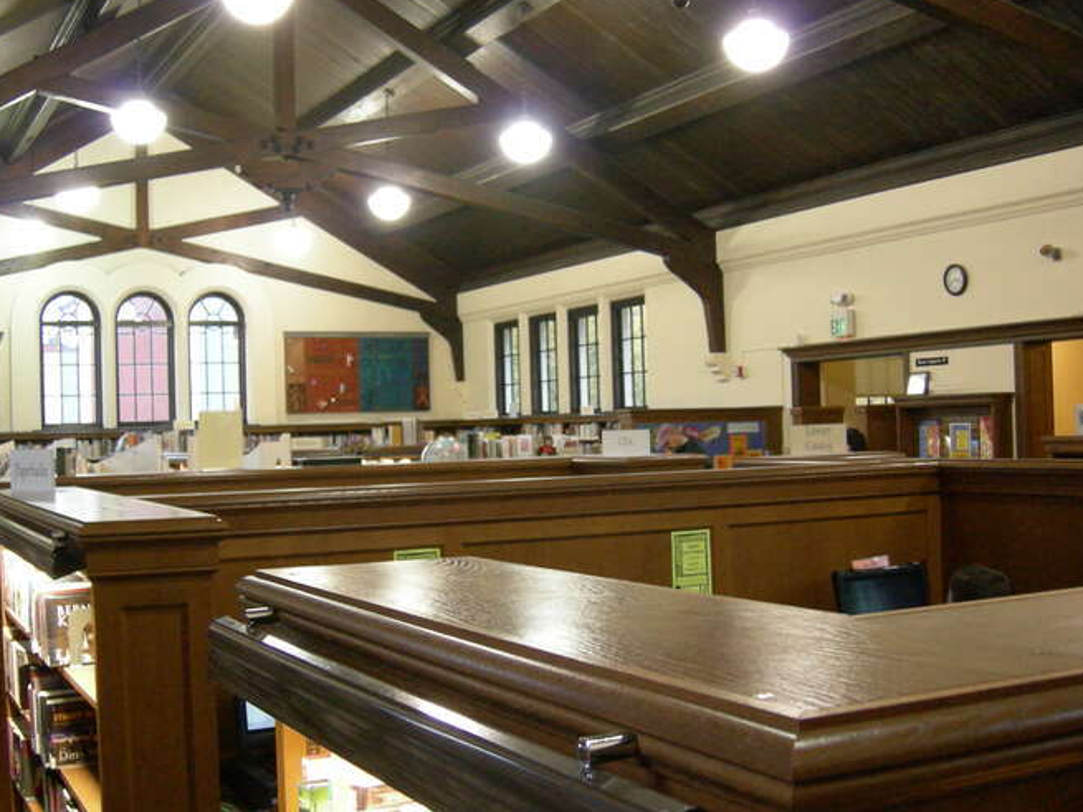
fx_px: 1376
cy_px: 410
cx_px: 513
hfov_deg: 42.9
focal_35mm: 44
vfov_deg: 32.9
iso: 400
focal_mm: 7.5
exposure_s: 1/34.1
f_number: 2.7
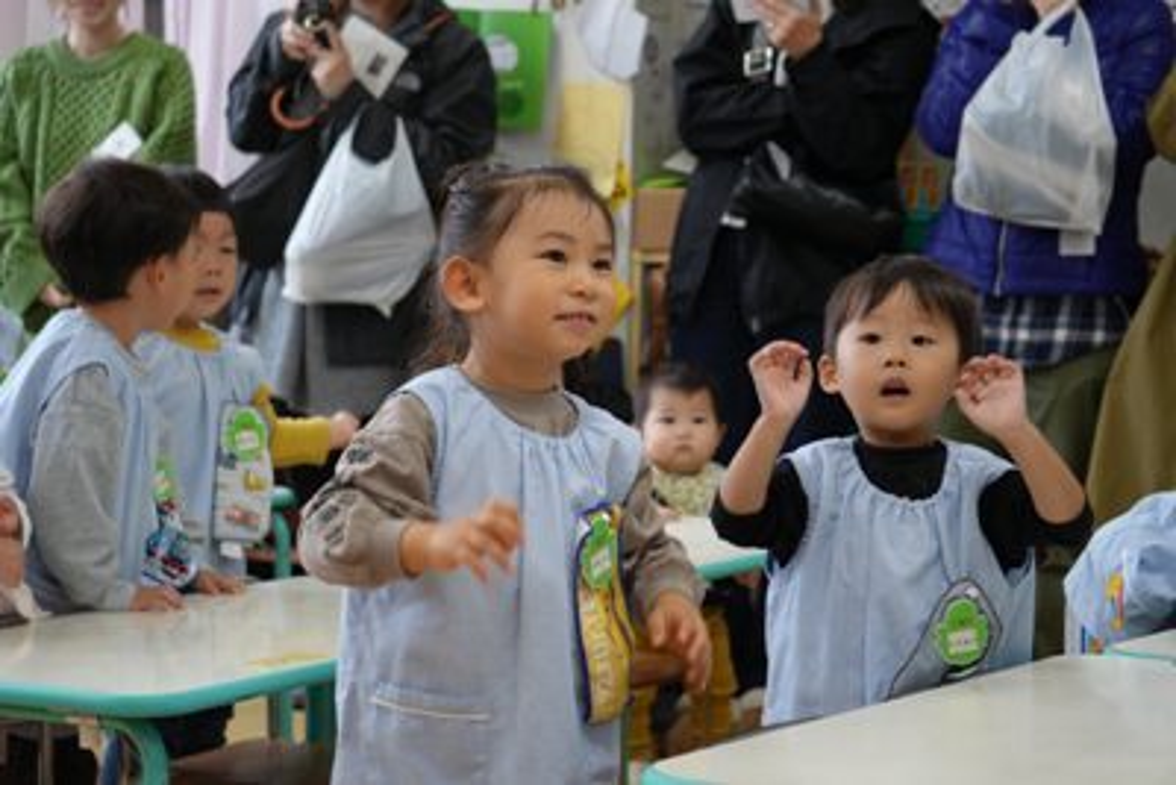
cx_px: 588
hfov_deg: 24.6
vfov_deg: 16.6
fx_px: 2696
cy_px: 392
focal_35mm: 82
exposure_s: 1/160
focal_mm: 55
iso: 1000
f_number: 4.5
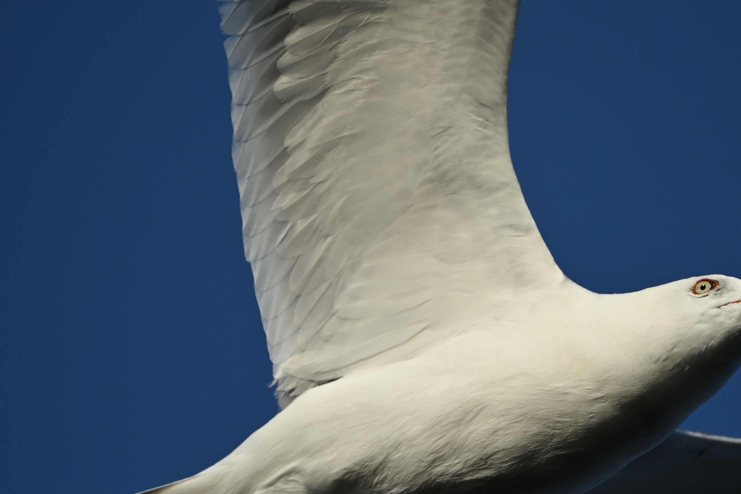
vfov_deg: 1.4
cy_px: 209
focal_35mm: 1007
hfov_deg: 2.0
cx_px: 469
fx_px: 20726
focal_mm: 560
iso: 360
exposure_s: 1/4000
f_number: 5.6
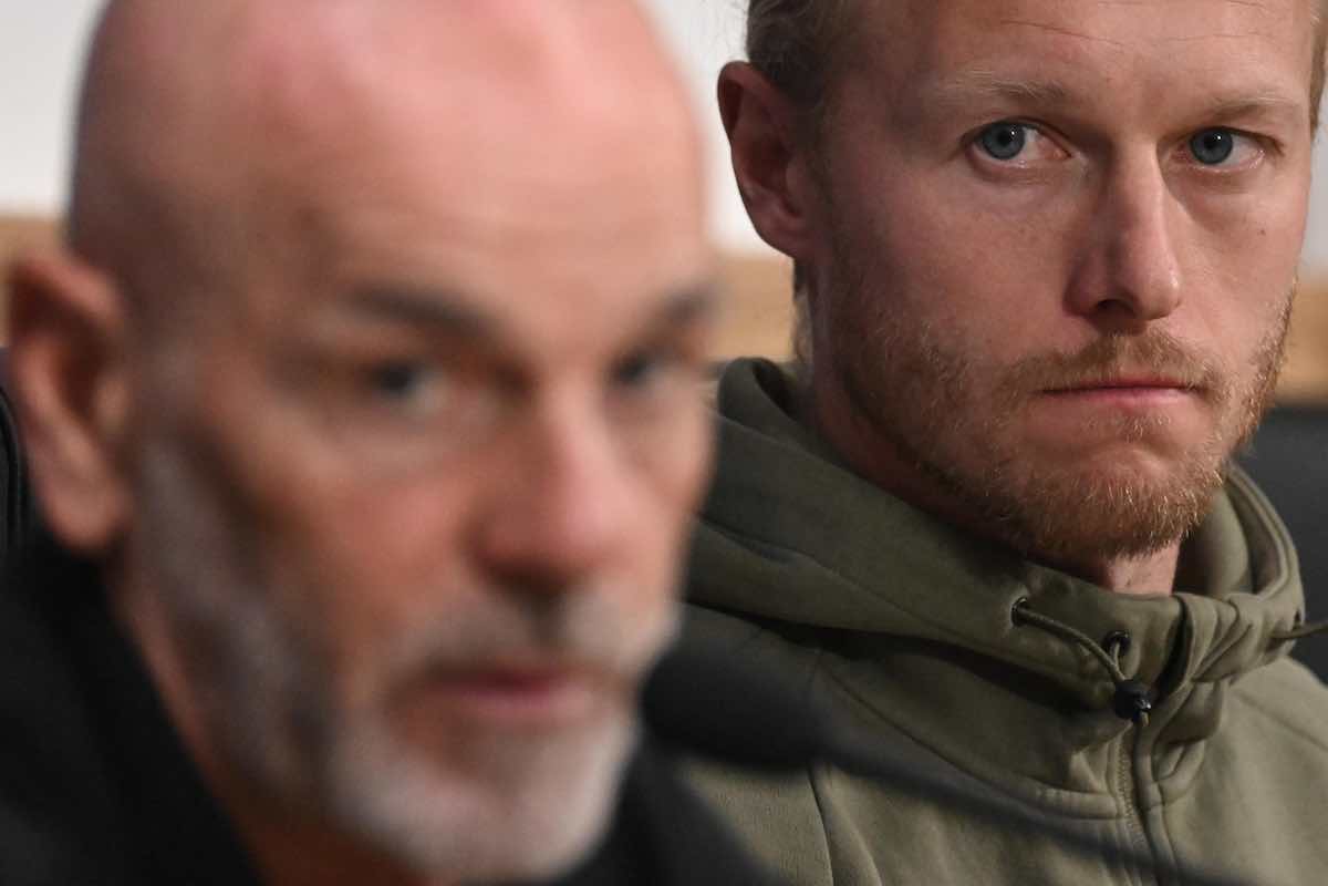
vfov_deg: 3.4
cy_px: 443
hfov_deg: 5.2
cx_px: 664
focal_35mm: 400
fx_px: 14754
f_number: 5.6
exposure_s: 1/320
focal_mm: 400
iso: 8000
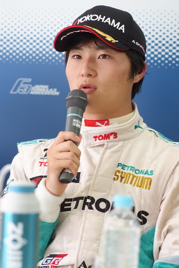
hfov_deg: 8.7
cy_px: 134
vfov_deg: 13.0
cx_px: 90
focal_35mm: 158
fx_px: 1178
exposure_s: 1/125
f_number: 4
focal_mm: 105
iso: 800
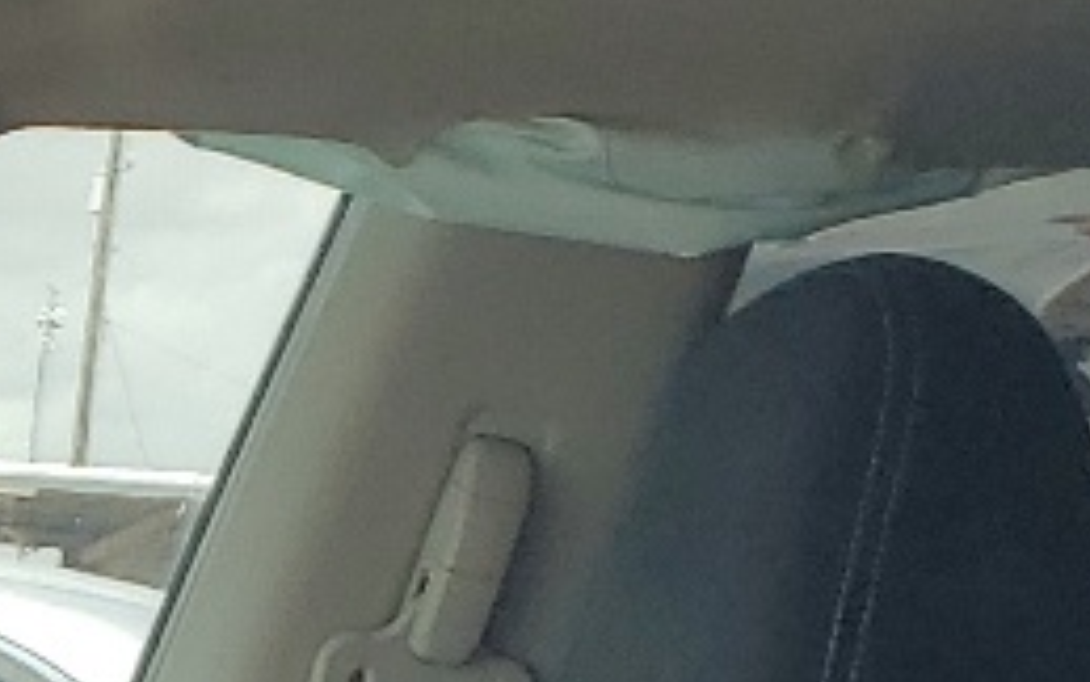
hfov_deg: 11.4
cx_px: -867
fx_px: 5051
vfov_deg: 6.6
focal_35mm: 170
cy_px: 2421
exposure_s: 1/714
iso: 50
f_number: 1.5
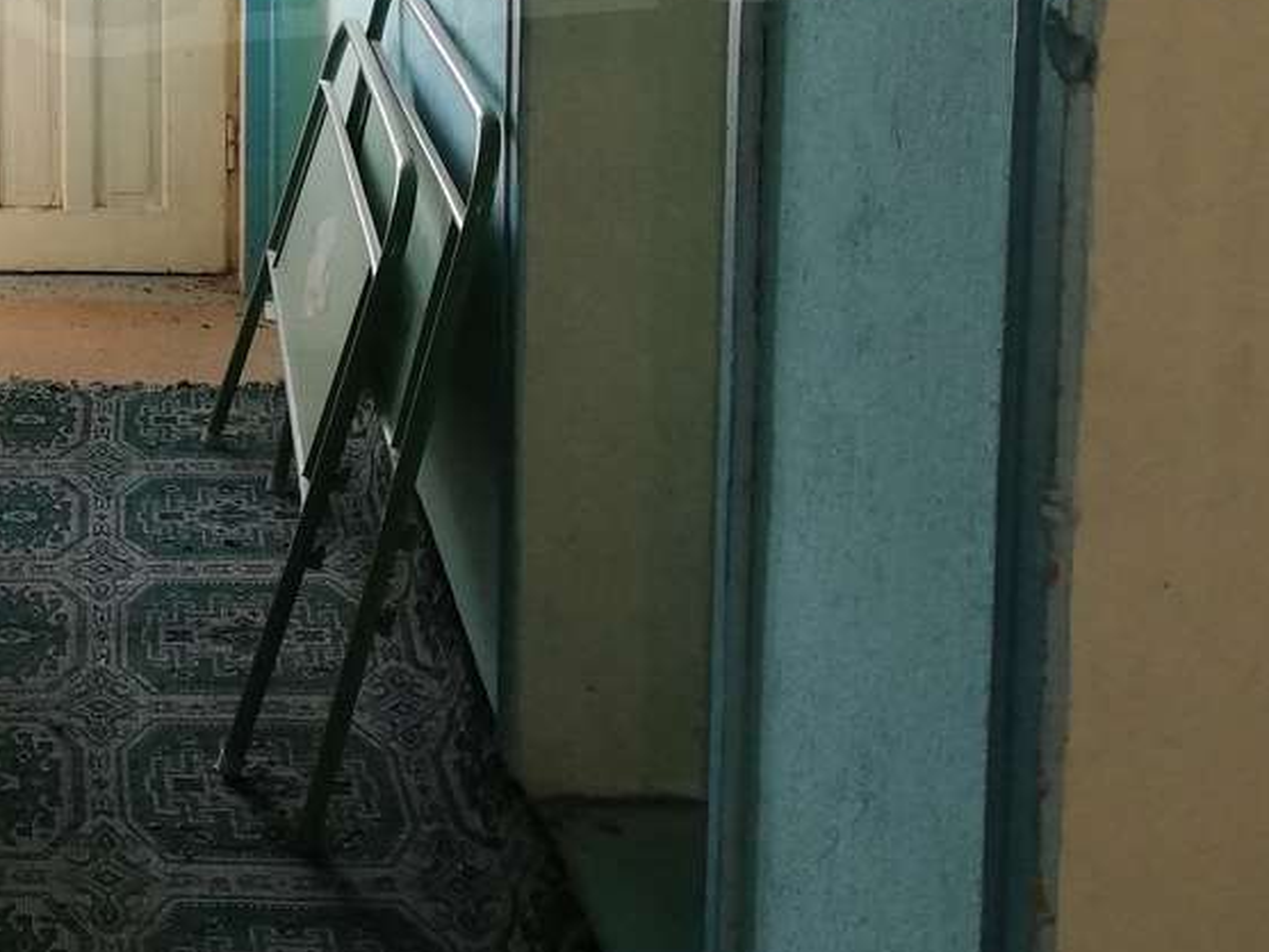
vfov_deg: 19.8
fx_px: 2567
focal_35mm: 70
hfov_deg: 26.0
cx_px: -62
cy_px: -174
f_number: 2.2
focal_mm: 3.81
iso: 200
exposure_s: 1/50
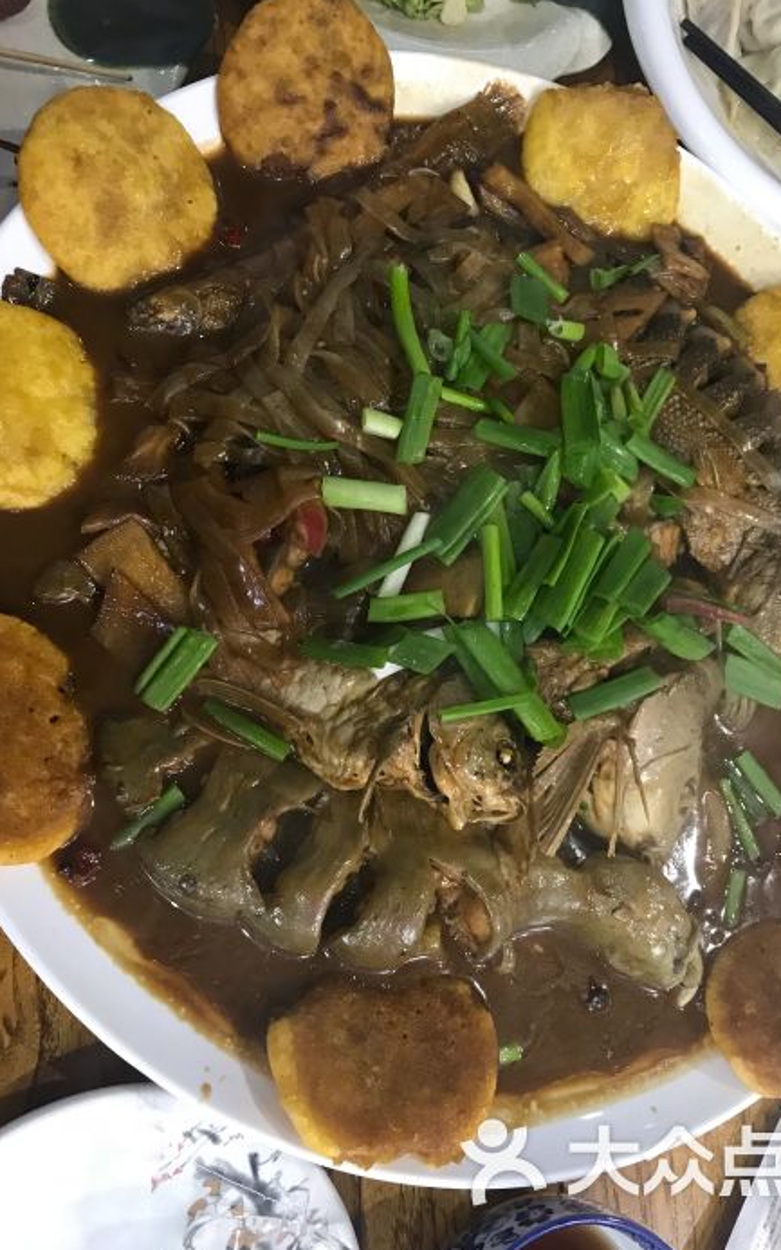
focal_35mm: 30
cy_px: 624
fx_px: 1022
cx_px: 439
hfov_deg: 41.8
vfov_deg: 62.9
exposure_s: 1/17
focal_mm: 3.99
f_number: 1.8
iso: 100
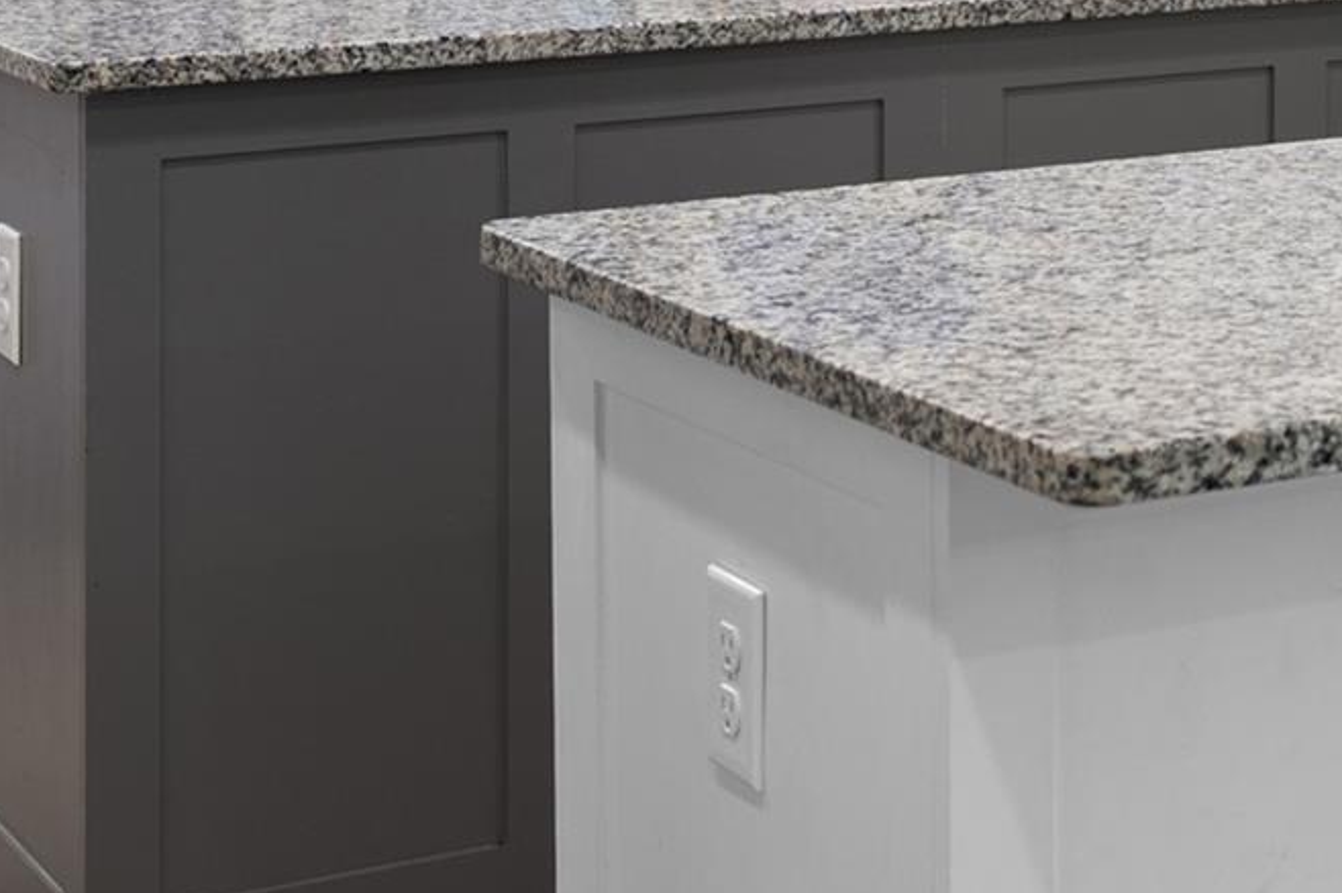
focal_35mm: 109
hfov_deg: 17.4
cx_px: 1817
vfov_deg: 12.0
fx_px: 4061
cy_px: -415
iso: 400
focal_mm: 35
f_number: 5
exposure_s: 1/4
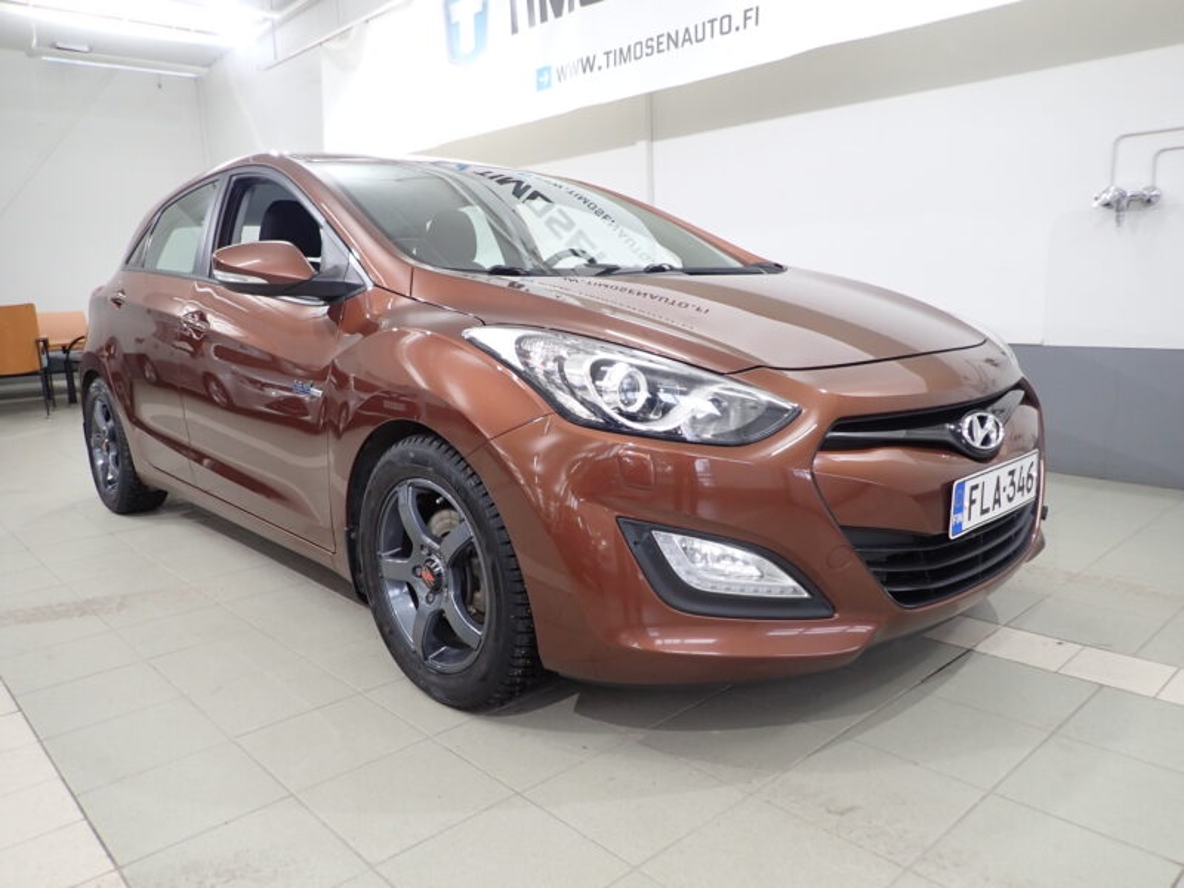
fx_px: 855
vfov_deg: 54.9
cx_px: 592
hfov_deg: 69.4
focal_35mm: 25
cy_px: 444
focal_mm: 4.5
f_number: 2
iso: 200
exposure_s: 1/50
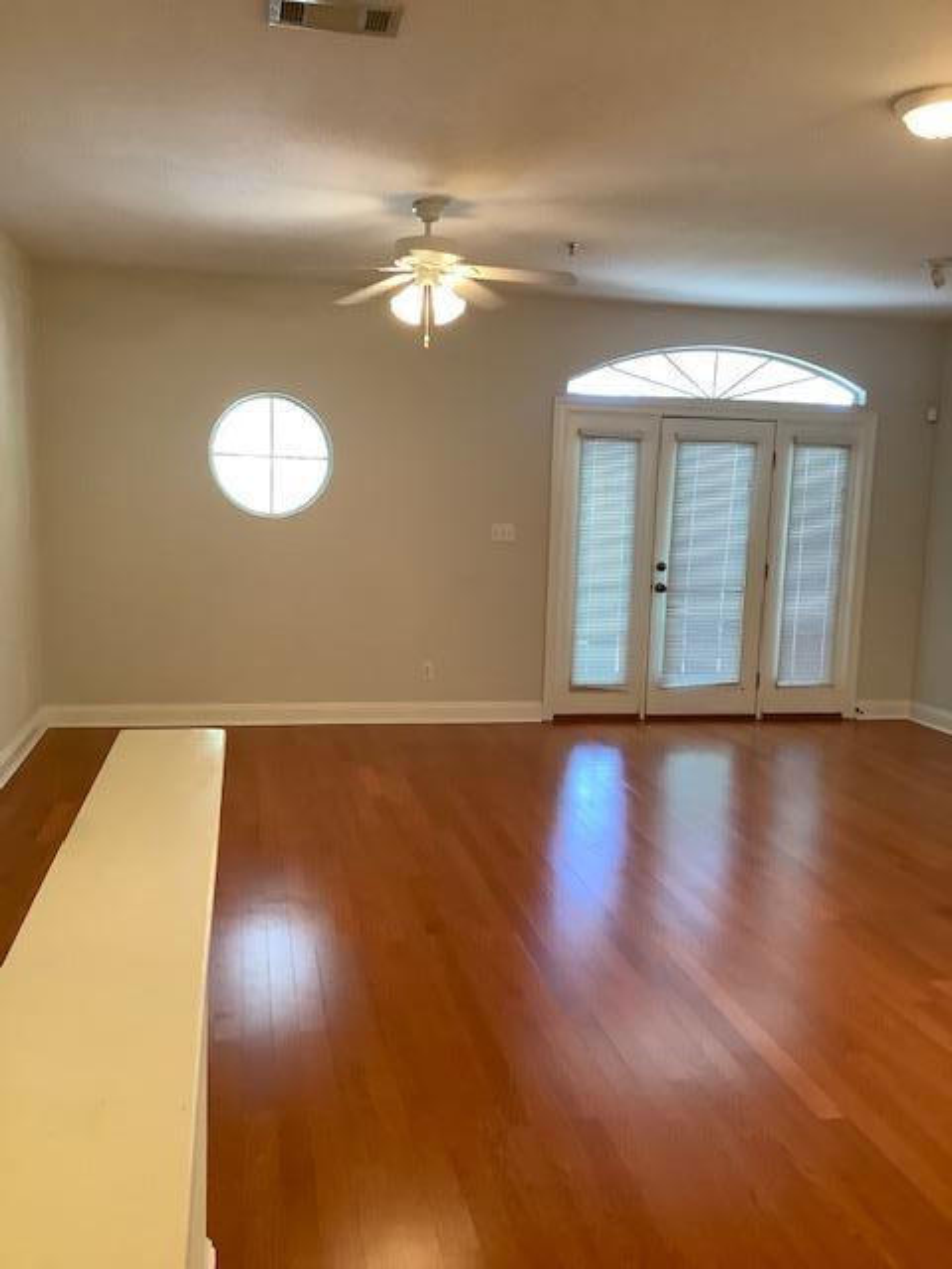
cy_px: 634
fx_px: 1137
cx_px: 476
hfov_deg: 45.4
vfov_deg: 58.4
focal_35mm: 31
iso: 250
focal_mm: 3.3
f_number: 2.4
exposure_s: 1/60
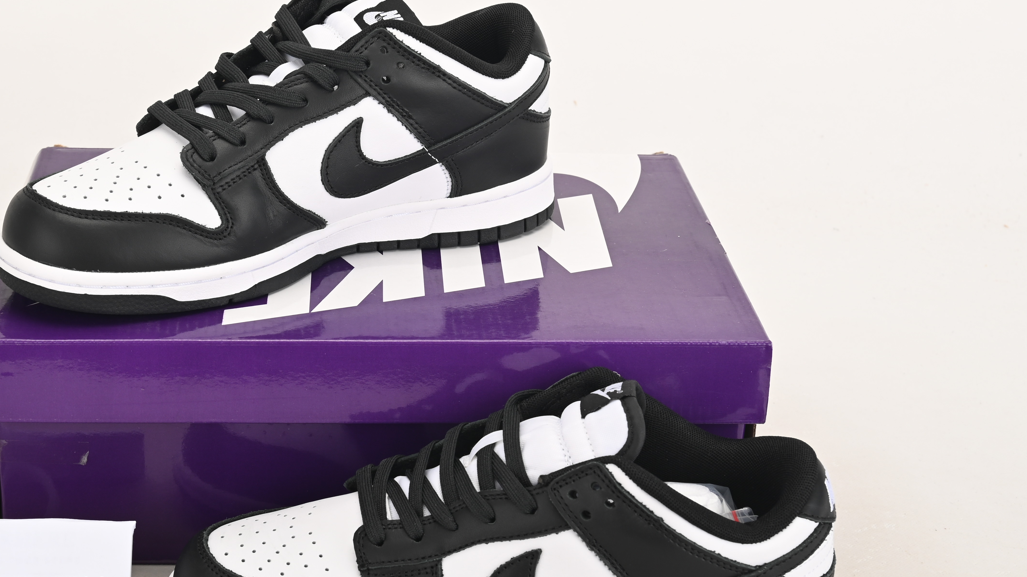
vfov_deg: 17.7
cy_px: 336
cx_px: 383
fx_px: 1852
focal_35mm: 68
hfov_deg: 30.9
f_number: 11
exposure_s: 1/200
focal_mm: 46
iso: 100
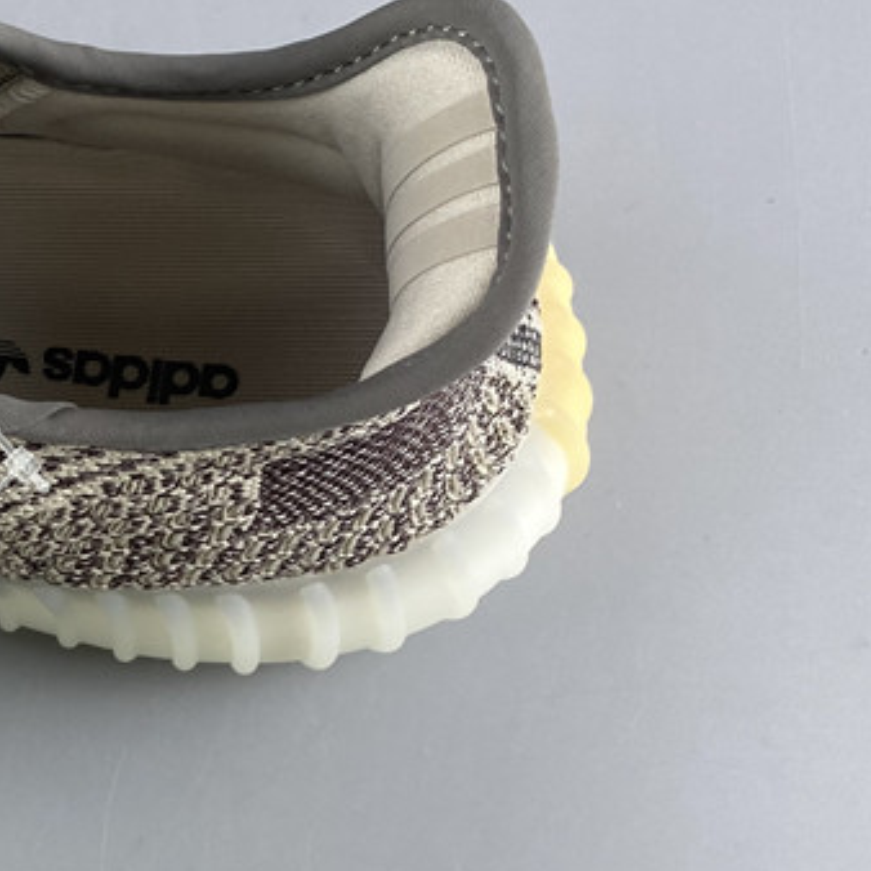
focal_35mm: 68
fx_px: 1936
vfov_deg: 24.6
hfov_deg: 22.5
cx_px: -283
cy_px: 799
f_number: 1.8
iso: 64
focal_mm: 4.25
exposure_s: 1/100
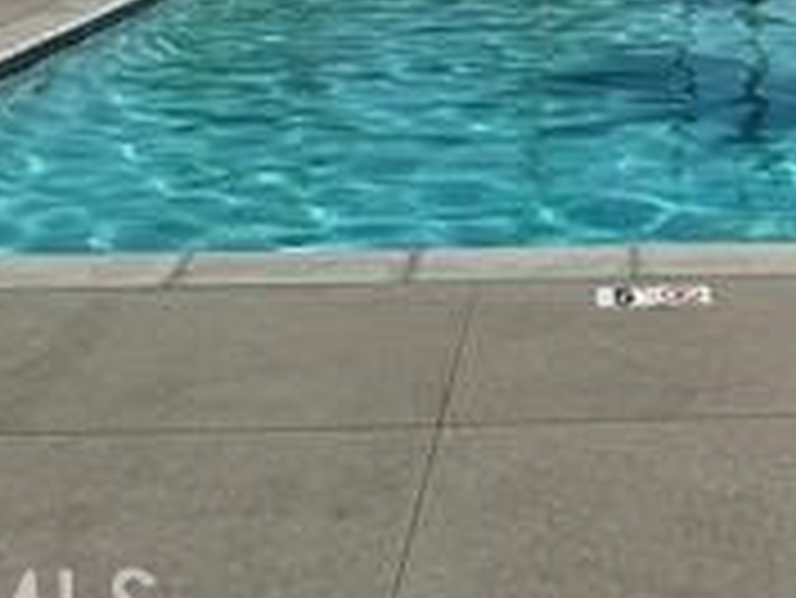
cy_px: -83
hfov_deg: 29.8
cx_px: 774
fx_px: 1404
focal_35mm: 61
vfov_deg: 22.5
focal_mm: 6.76
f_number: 1.78
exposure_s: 1/10417
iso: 80
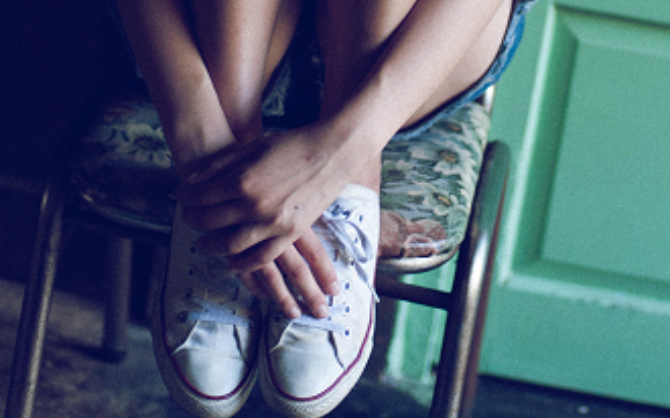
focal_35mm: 139
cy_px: -152
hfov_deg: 15.0
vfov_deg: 9.2
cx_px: 434
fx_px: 2537
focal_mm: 50
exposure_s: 1/80
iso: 250
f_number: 2
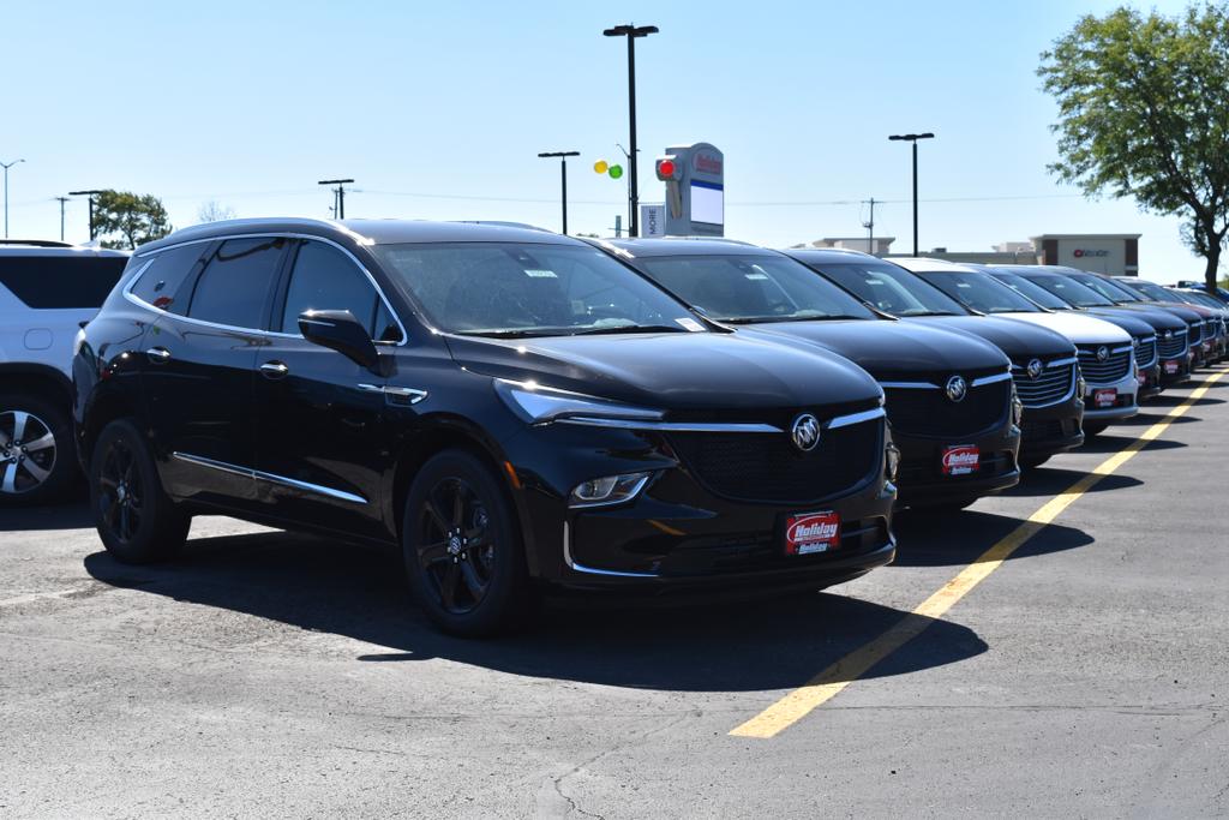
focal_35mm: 54
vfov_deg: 25.1
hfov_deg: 36.9
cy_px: 410
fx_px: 1844
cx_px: 614
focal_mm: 36
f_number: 10
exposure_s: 1/400
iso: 200
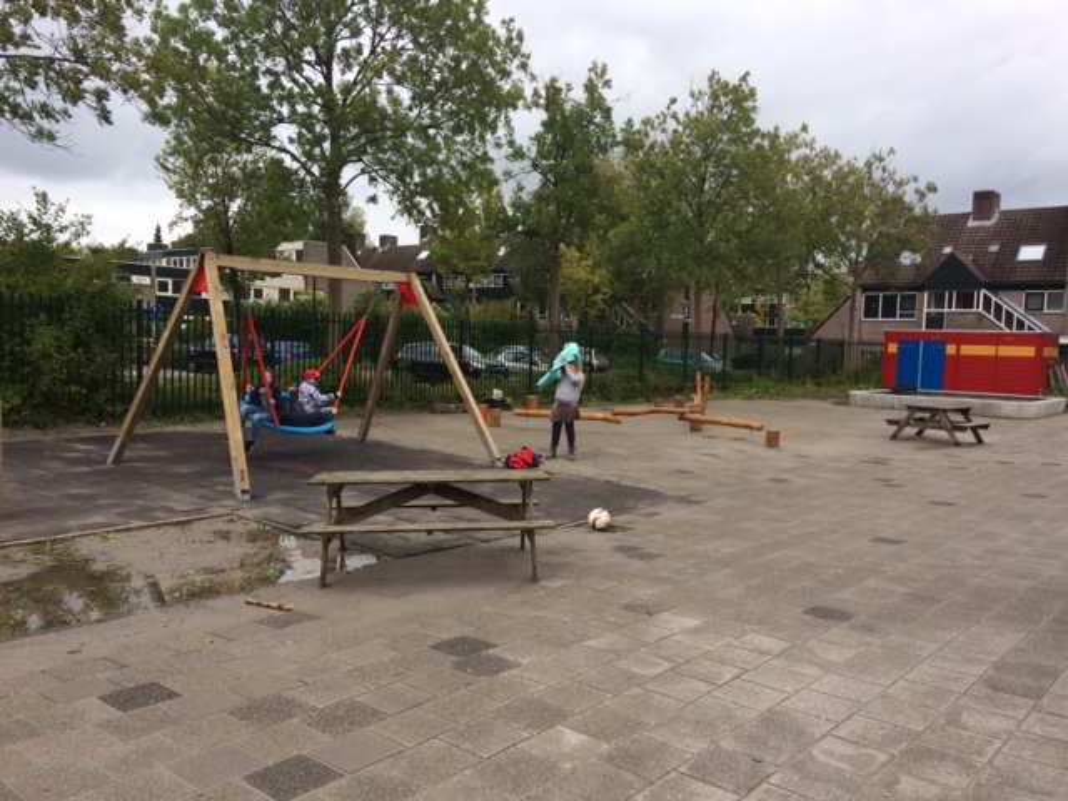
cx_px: 534
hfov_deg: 61.7
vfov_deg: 48.2
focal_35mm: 29
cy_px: 400
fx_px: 895
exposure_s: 1/805
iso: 32
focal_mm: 4.15
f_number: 2.2
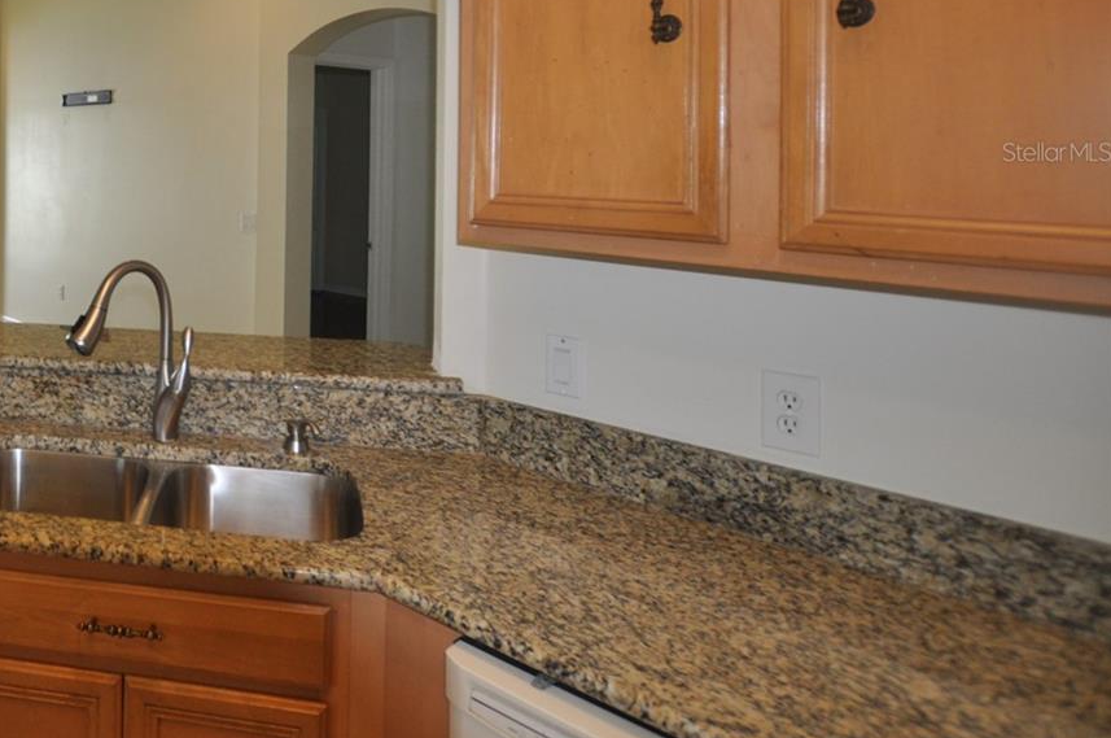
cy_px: 152
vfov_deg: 44.1
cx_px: 80
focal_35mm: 28
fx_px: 863
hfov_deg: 55.4
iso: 400
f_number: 3.5
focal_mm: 10
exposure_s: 1/160
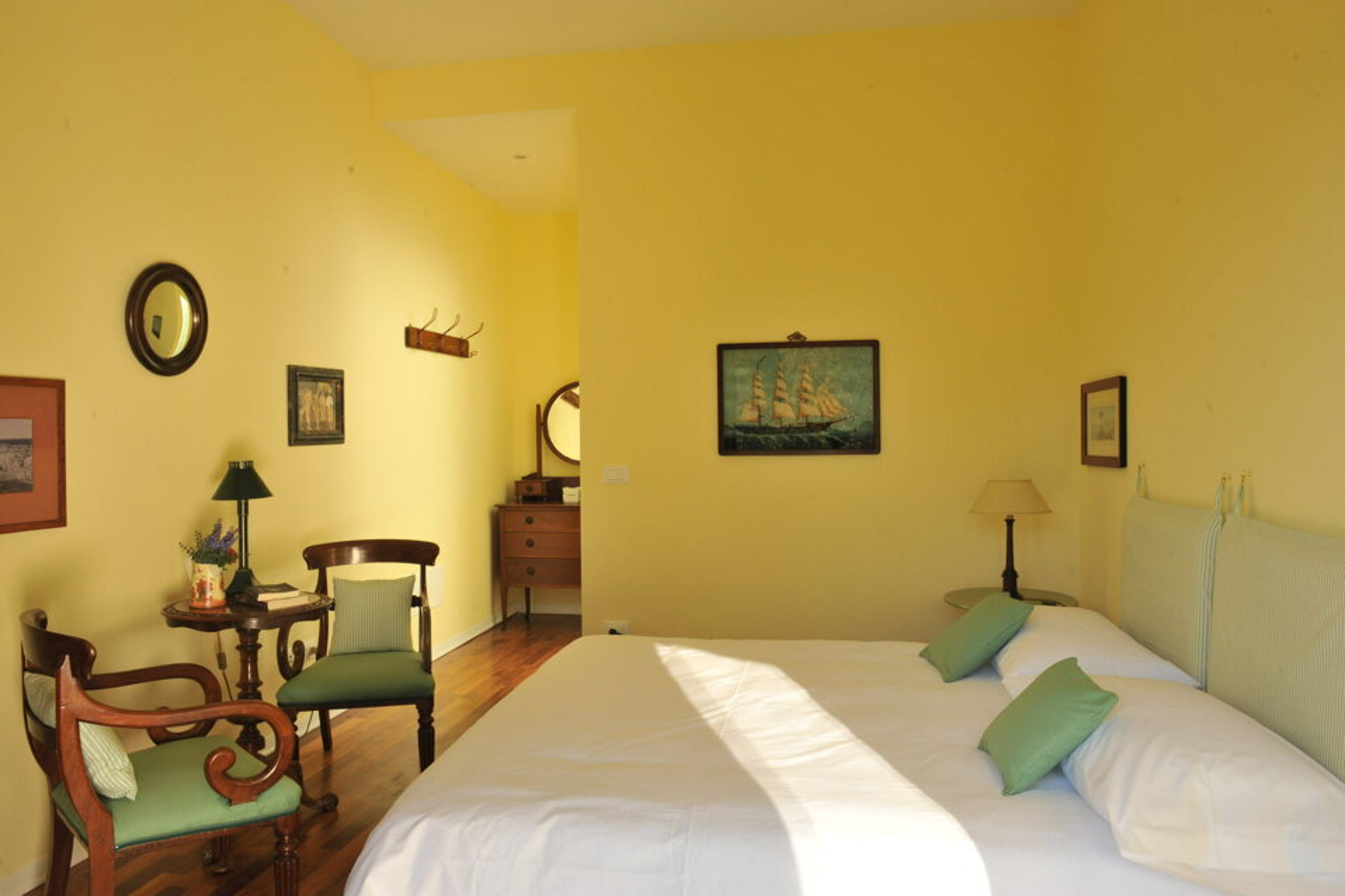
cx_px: 672
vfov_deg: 53.1
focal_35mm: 24
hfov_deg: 73.8
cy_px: 448
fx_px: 896
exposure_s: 1/125
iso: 800
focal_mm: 24
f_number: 13
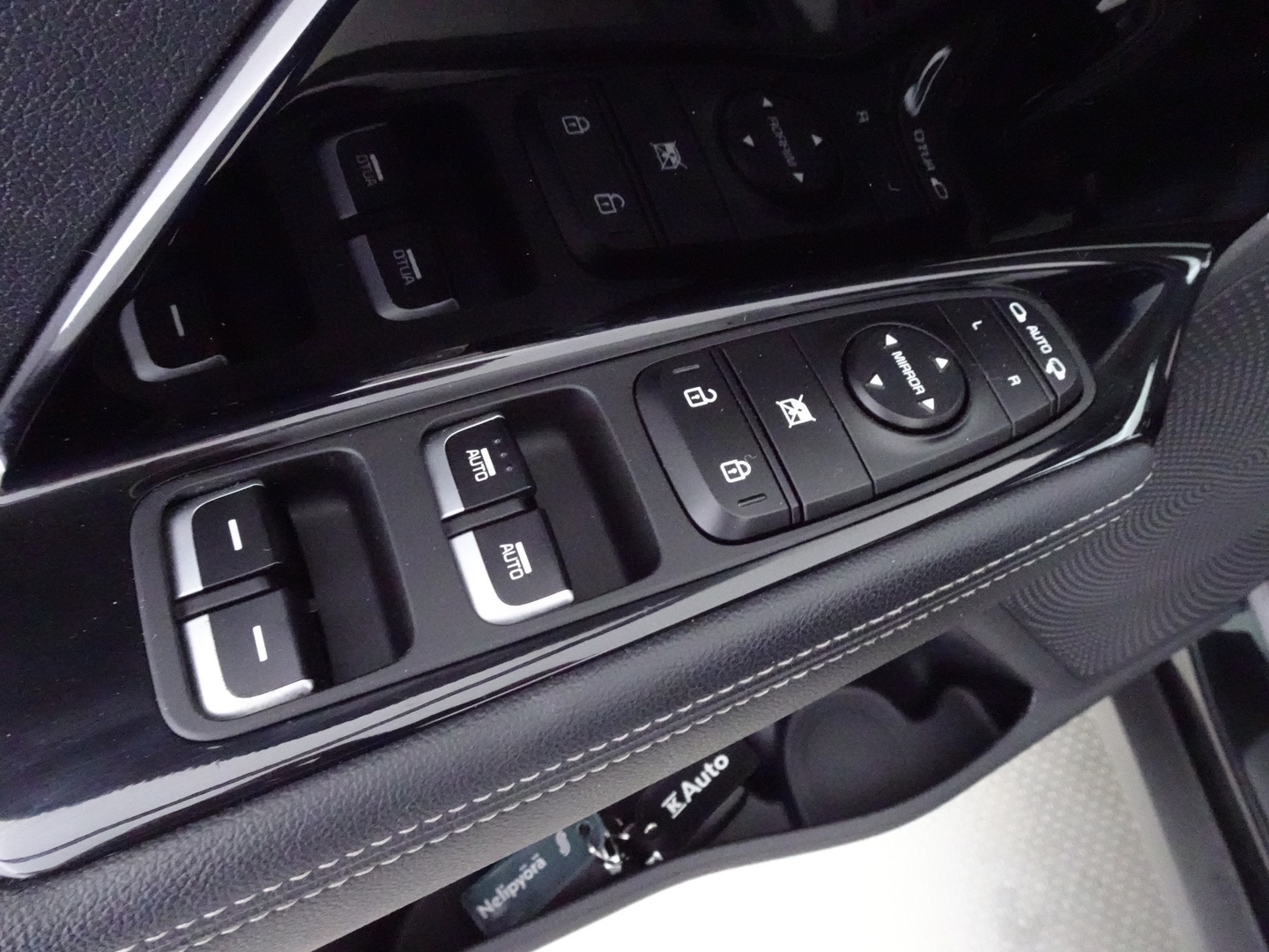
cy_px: 476
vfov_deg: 56.8
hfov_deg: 71.6
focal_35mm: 24
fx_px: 880
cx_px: 634
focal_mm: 4.25
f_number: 3.5
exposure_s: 1/15
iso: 3200
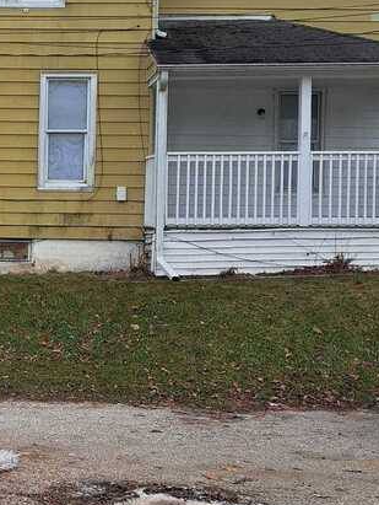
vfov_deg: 30.7
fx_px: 918
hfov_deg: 22.2
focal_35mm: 63
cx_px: -23
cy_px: 238
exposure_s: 1/1045
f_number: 1.8
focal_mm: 5.23
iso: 50
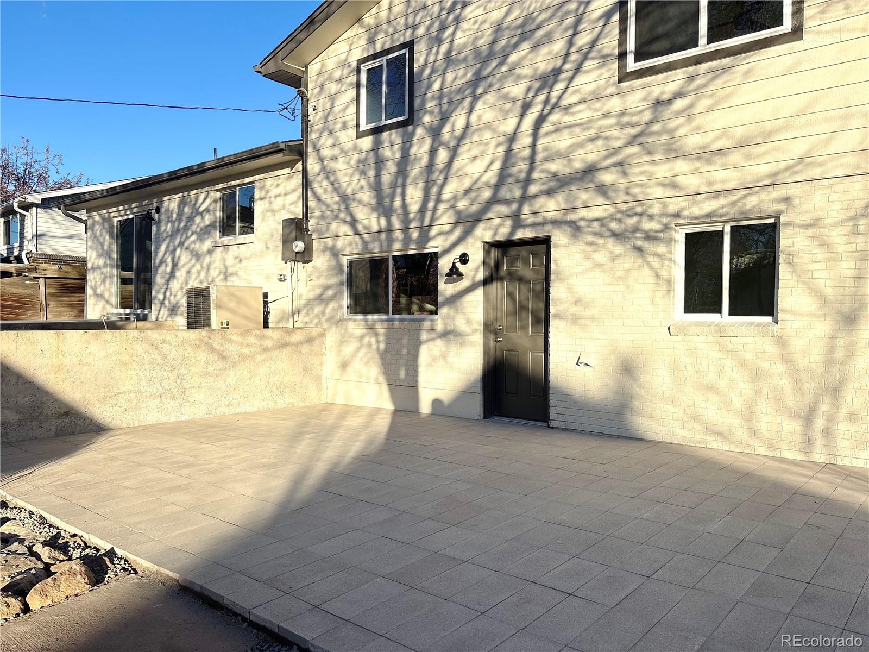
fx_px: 653
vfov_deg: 53.1
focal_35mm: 26
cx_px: 434
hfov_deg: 67.3
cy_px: 326
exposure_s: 1/2288
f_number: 1.6
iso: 50
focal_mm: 5.96
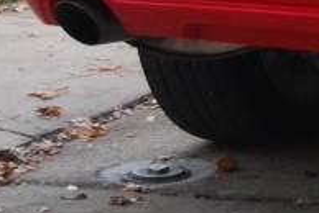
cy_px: -177
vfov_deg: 5.8
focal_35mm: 235
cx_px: 597
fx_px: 2086
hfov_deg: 8.4
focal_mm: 38
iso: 200
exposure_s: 1/40
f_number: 4.8
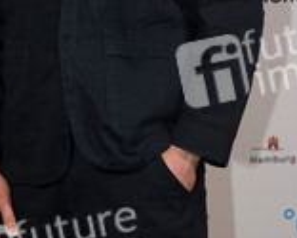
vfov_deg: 9.1
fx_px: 1478
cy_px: -32
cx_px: 101
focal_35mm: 168
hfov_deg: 11.5
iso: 800
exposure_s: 1/160
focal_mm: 70
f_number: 4
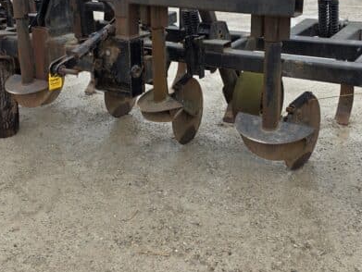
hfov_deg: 40.2
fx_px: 492
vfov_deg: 30.5
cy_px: 74
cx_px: 140
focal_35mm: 47
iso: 40
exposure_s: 1/359
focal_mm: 6.3
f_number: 1.7
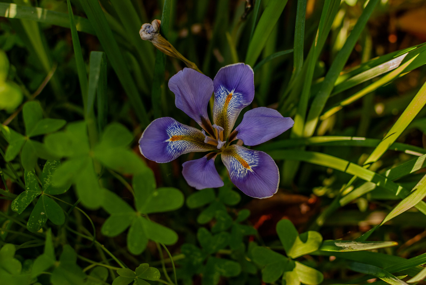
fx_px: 622
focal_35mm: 52
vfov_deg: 25.8
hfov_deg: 37.8
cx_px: 213
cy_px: 142
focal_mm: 35
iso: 100
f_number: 3.5
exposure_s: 1/125
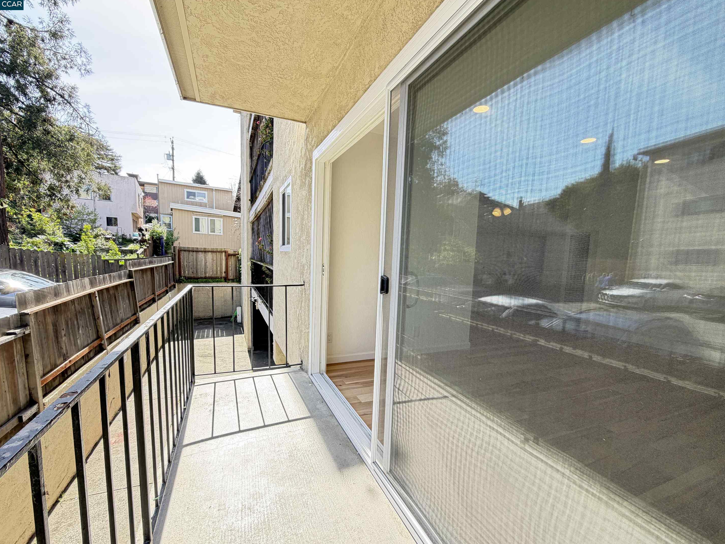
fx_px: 314
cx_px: 361
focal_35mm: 15
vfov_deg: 81.6
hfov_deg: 98.2
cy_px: 289
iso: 50
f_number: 2.2
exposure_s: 1/121
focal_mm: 2.22
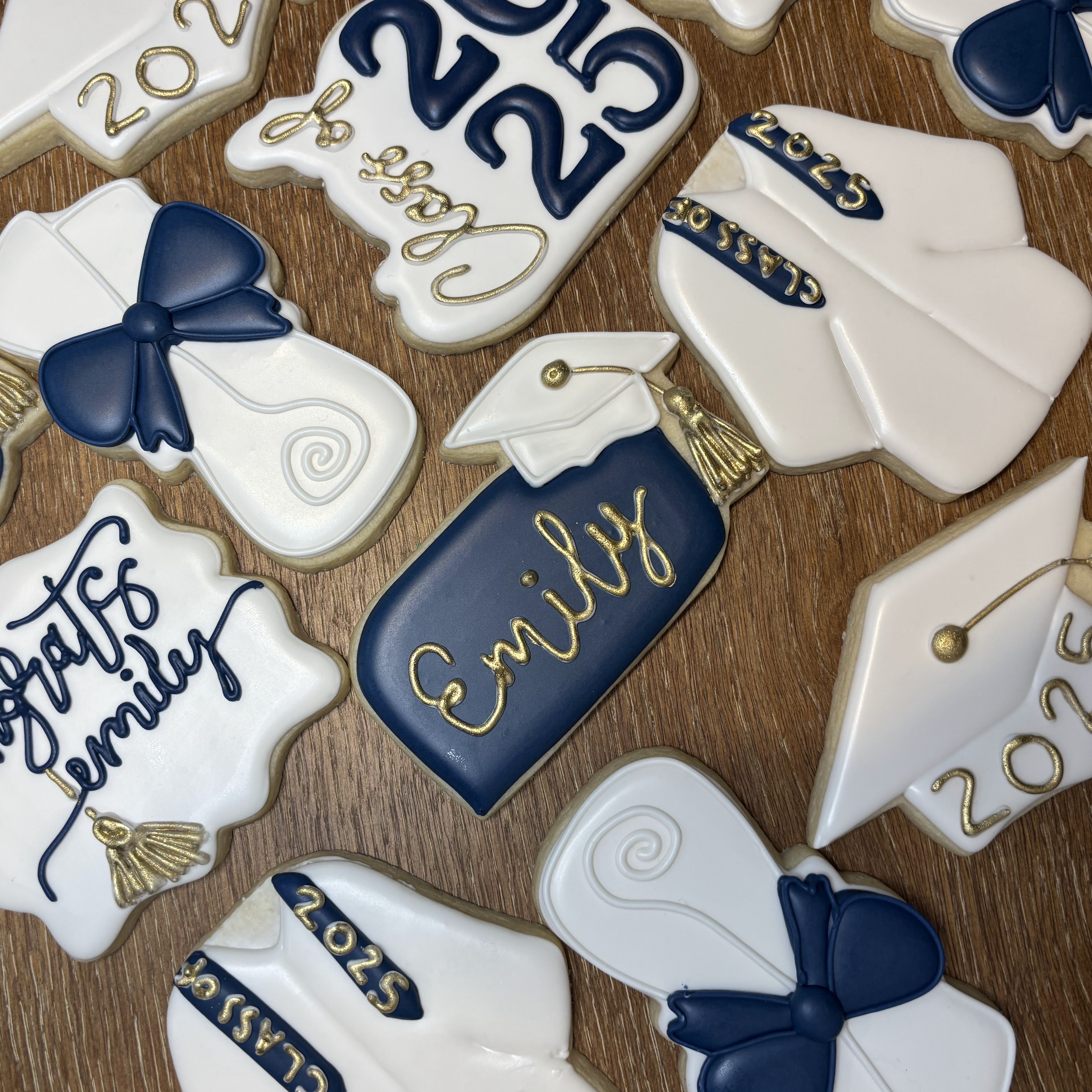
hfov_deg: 49.7
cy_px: 542
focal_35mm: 33
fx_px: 1178
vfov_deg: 49.7
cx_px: 488
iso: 80
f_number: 1.6
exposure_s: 1/120
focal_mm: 5.96
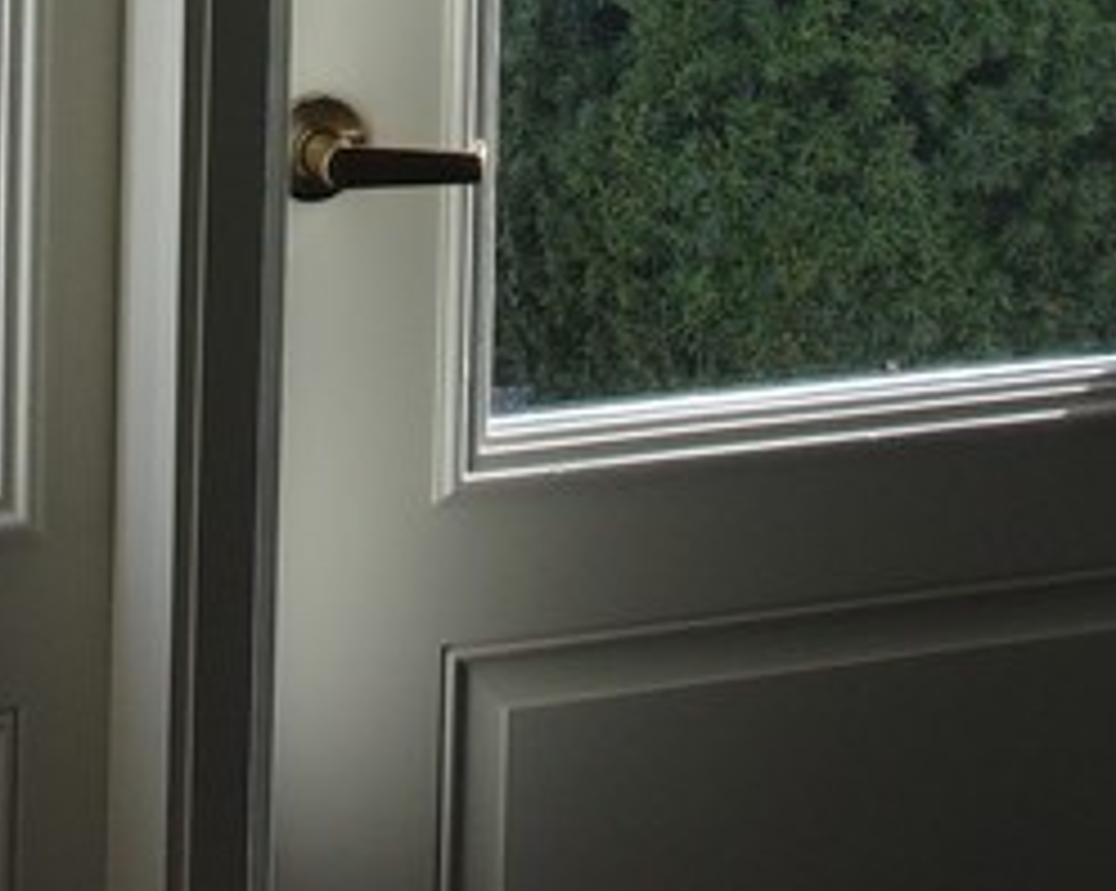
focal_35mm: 113
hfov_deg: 17.0
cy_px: -549
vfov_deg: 12.7
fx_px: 3729
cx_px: 688
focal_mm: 5.1
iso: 80
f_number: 3.9
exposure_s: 1/125
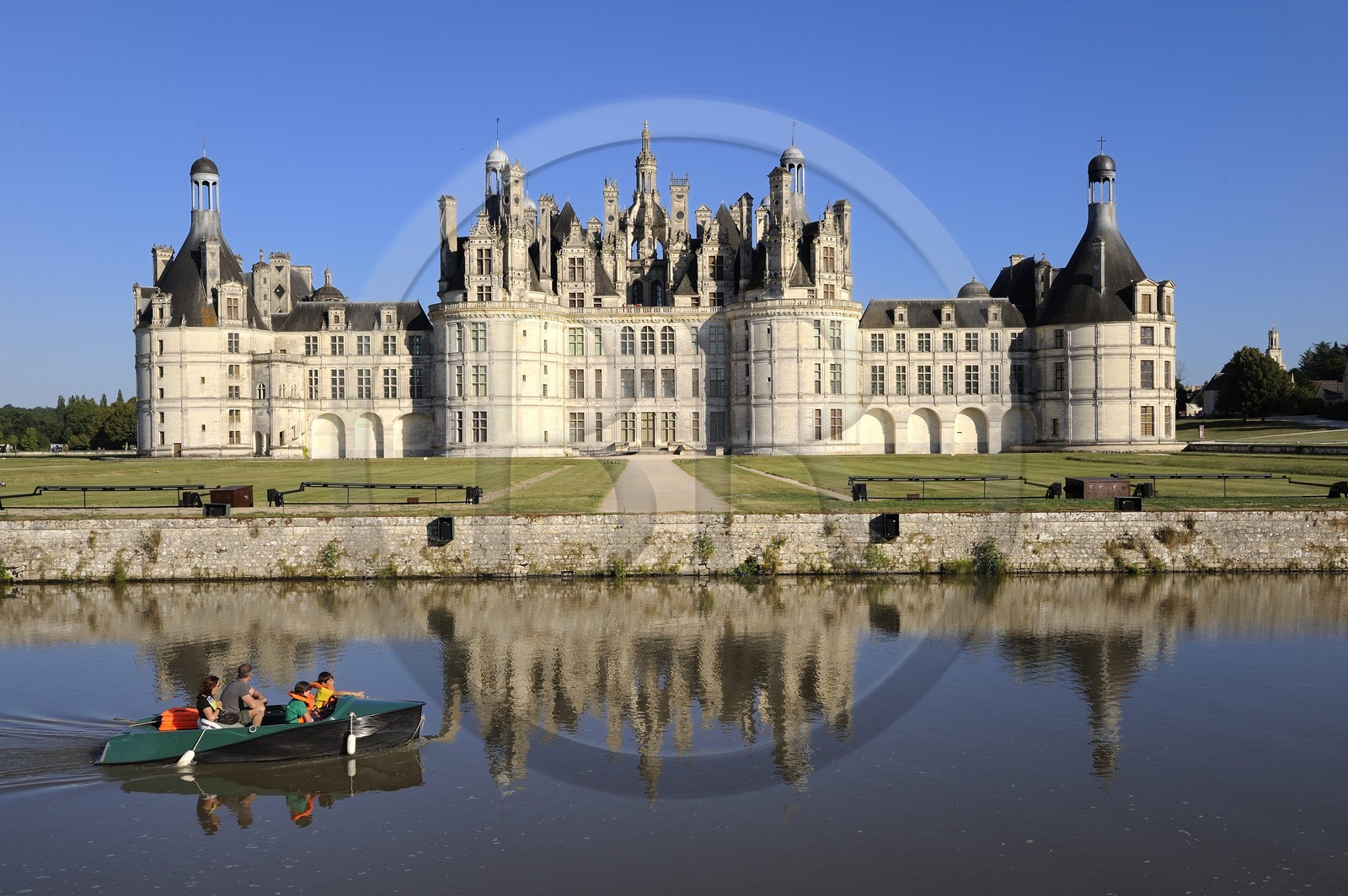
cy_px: 448
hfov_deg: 53.2
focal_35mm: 36
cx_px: 674
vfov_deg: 36.8
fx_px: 1347
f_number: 14
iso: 200
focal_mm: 36
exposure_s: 1/200
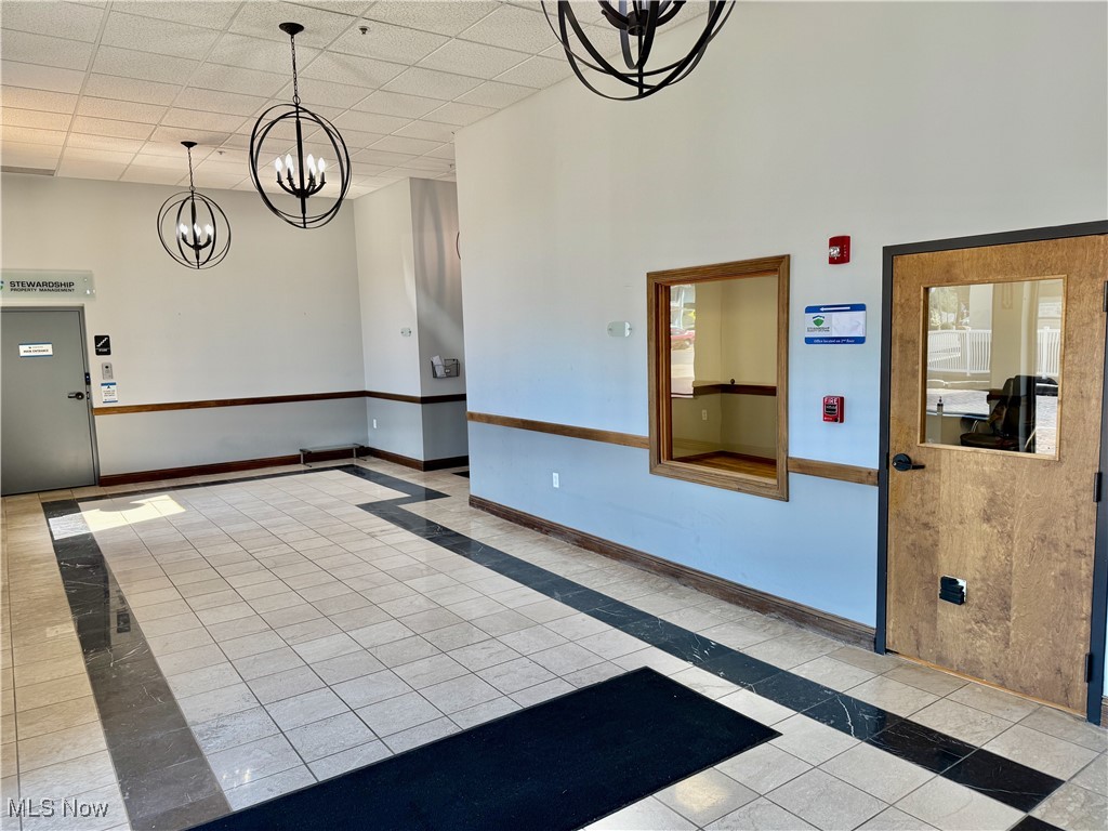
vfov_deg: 56.8
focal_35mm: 24
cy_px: 416
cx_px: 554
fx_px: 768
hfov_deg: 71.6
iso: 64
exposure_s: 1/127
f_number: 1.78
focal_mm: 6.76
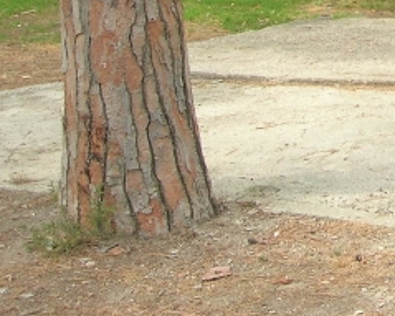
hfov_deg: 12.4
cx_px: 723
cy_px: -213
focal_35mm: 141
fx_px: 1648
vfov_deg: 10.4
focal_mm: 7.8
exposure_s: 1/125
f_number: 4.8
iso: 79
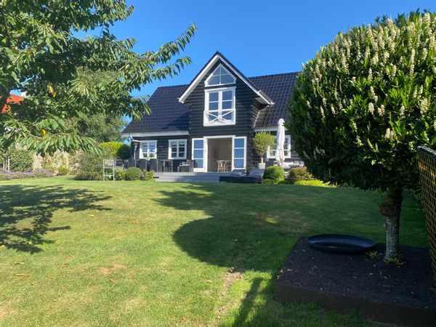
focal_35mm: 26
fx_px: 327
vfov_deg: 53.1
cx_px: 218
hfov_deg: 67.3
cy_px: 164
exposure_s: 1/1043
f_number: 1.8
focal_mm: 4.25
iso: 32
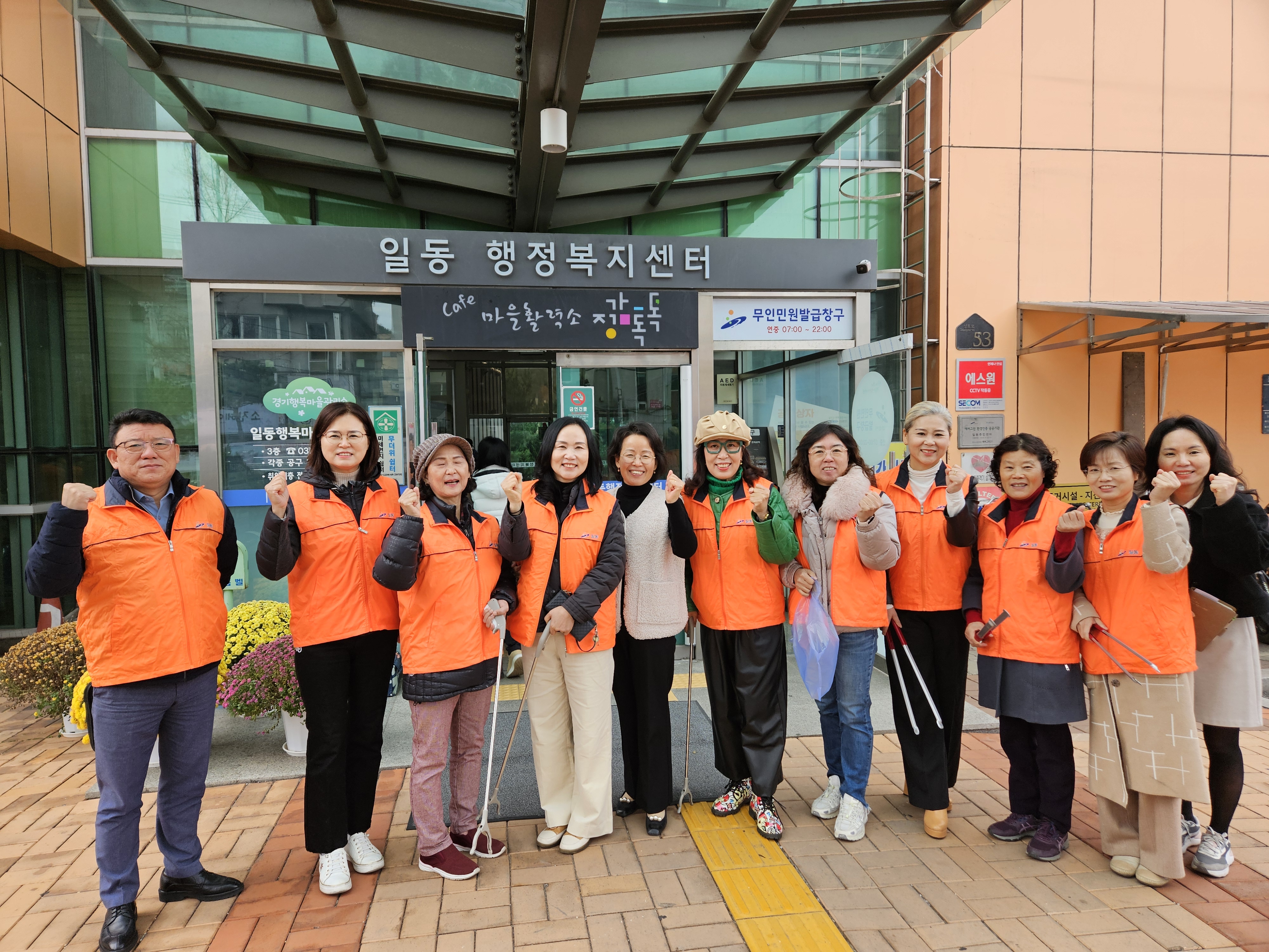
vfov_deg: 58.9
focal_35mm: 23
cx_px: 634
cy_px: 476
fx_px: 843
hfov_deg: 73.9
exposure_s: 1/446
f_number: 1.8
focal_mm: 5.4
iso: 40
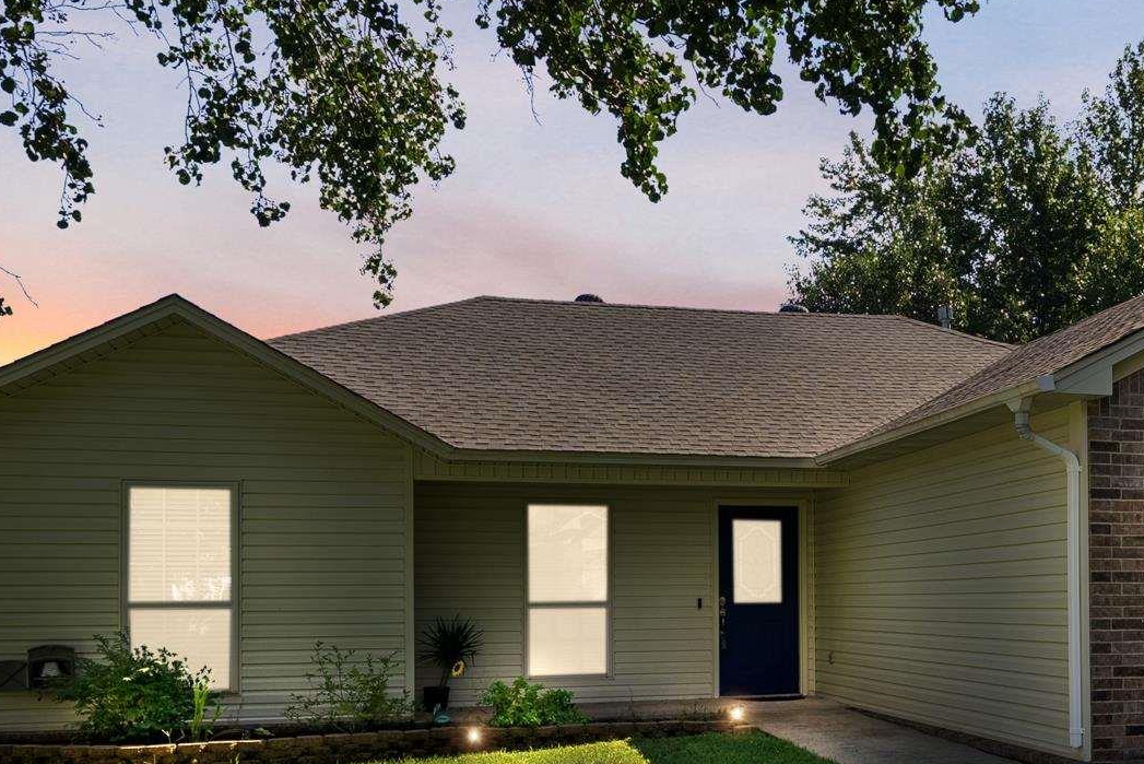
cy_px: 566
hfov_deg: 44.1
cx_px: 846
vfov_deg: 30.7
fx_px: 1367
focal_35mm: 43
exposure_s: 1/200
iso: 250
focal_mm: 18
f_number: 9
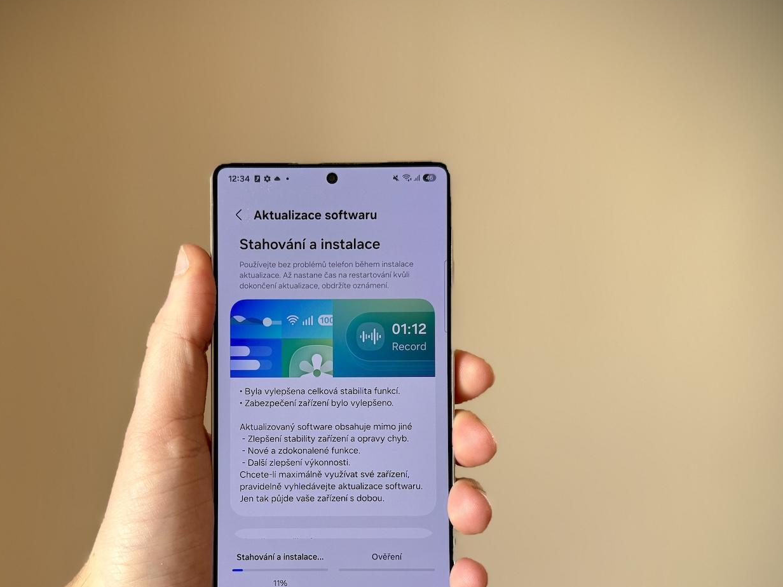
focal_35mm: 37
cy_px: 413
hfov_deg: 49.9
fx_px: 837
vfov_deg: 38.0
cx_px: 325
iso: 80
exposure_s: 1/121
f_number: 1.78
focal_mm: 6.76
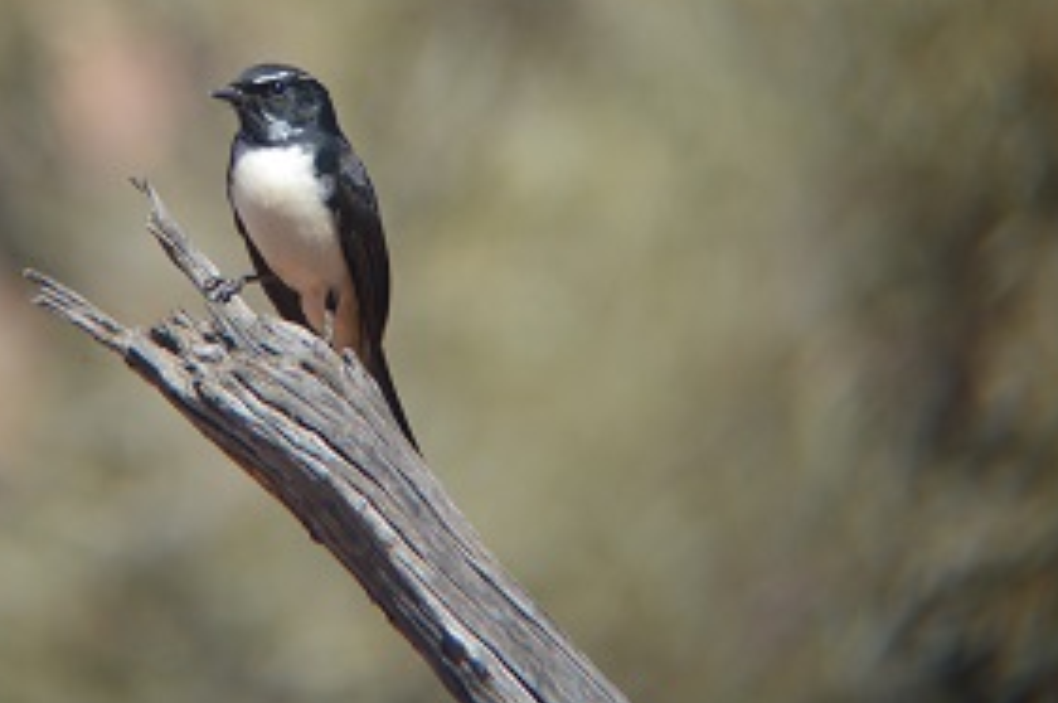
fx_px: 15734
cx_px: 291
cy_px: 93
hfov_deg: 3.9
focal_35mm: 536
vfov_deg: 2.6
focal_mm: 200
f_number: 5.6
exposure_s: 1/1000
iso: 400
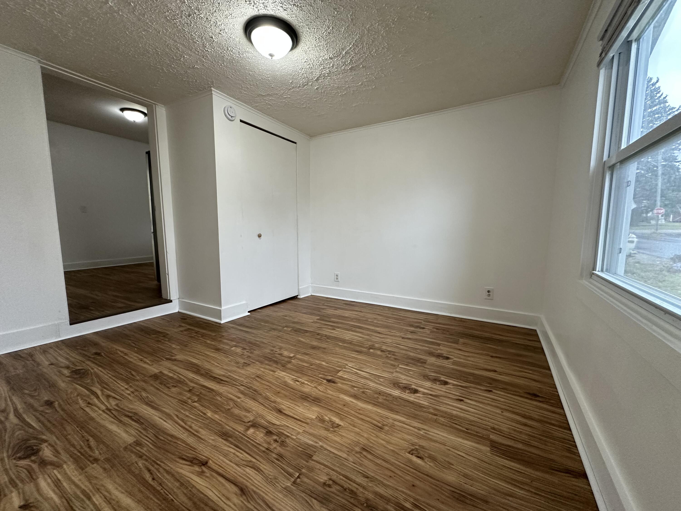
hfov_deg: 102.1
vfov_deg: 85.7
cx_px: 340
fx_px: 275
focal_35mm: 14
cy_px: 256
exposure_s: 1/120
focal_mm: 2.22
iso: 250
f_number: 2.2
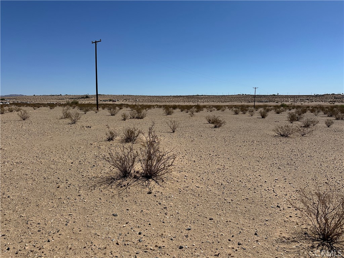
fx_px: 239
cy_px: 129
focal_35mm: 24
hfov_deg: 71.6
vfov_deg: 56.8
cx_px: 172
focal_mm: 6.86
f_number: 1.78
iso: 80
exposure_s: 1/12048
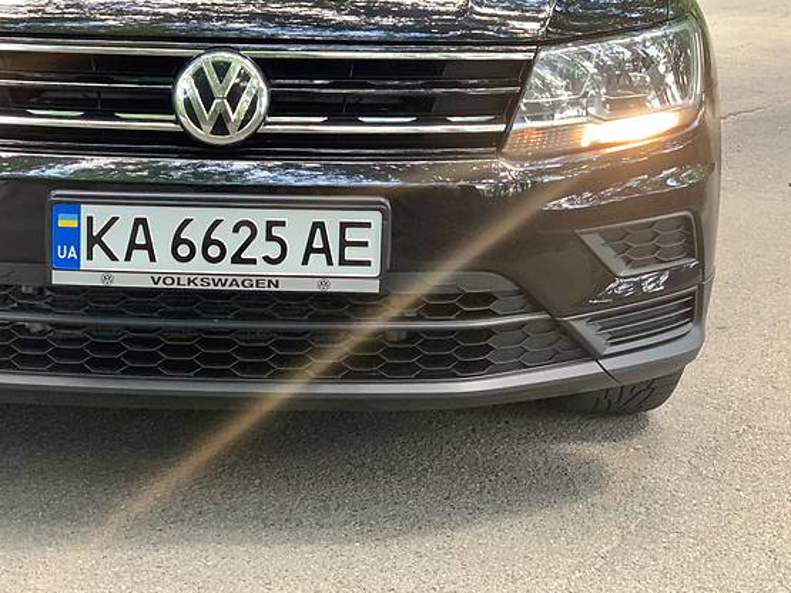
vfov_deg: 19.5
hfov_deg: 25.8
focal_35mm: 75
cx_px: 251
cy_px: 175
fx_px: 1713
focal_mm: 6
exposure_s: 1/63
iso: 125
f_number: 2.4
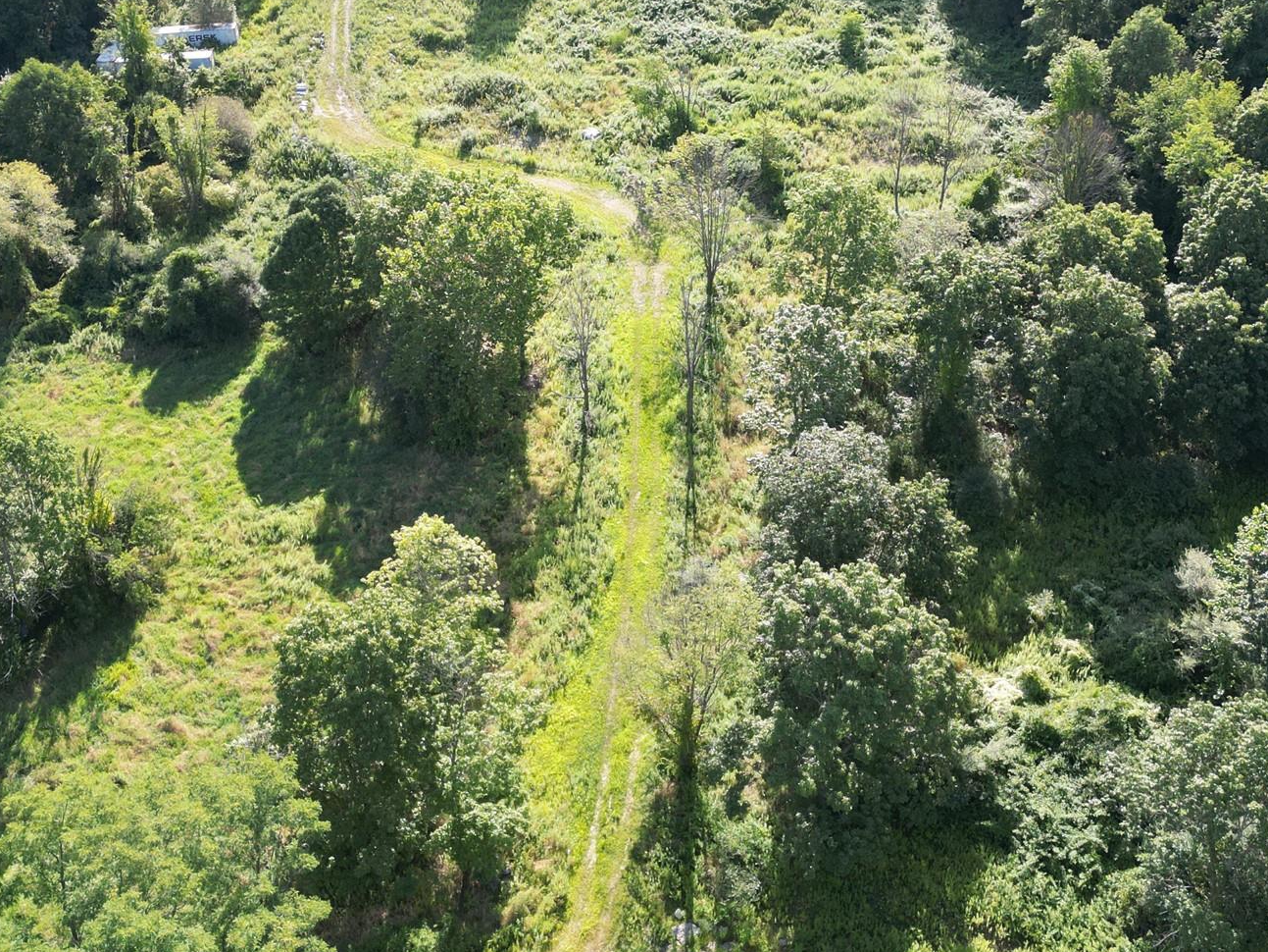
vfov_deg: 37.4
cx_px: 622
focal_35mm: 38
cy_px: 336
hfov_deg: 49.0
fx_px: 1392
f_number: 1.7
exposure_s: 1/640
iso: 120
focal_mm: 6.72
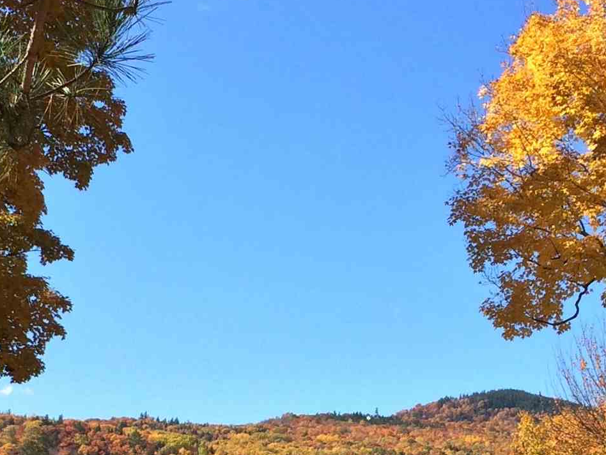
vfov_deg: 15.4
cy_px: 451
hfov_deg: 20.9
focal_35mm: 94
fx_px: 1646
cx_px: 300
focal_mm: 4.15
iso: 32
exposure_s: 1/1244
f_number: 2.2
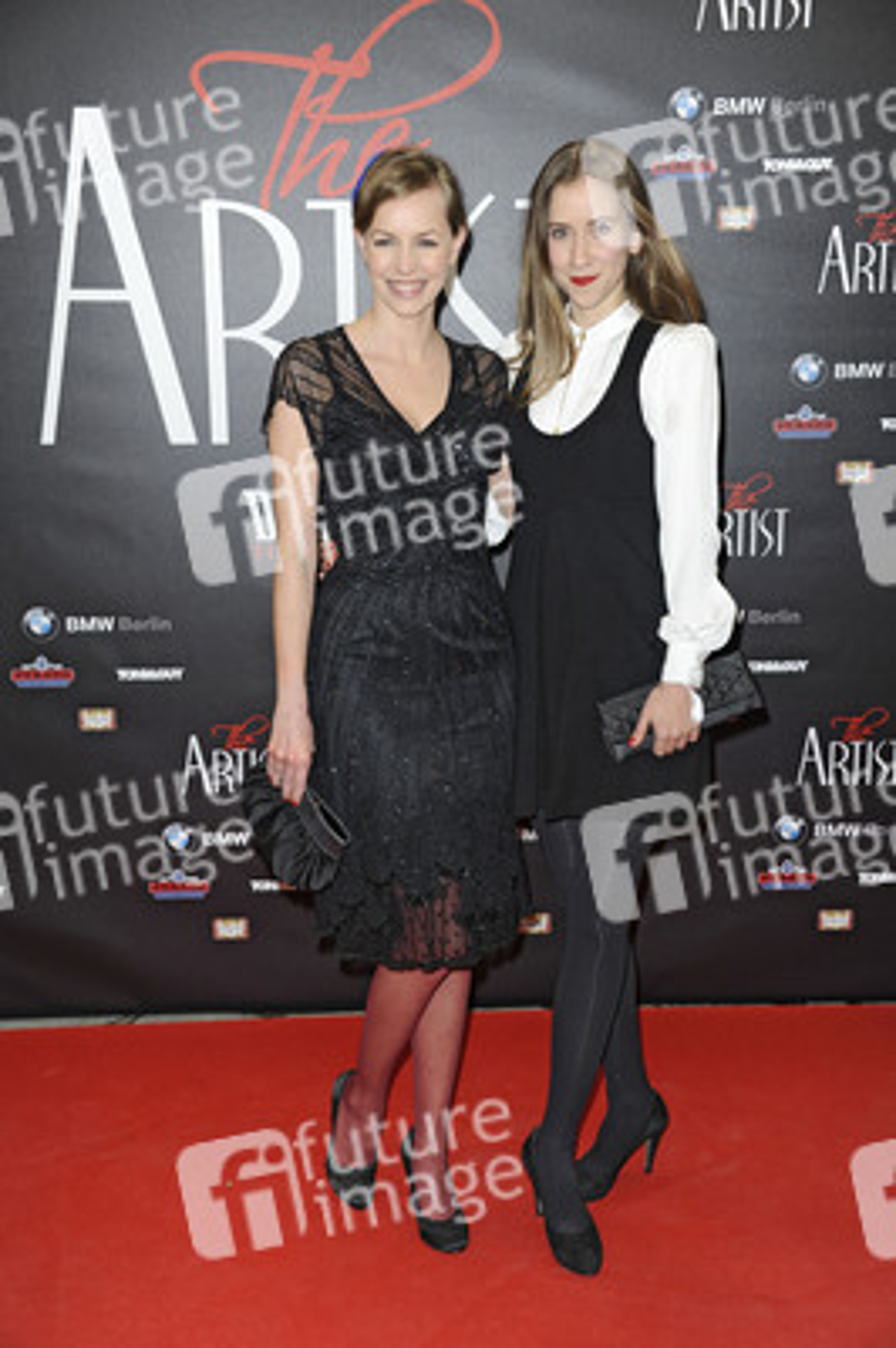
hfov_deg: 28.0
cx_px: 448
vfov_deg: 41.1
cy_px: 674
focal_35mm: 48
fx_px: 1795
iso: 500
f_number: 5.6
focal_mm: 48
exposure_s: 1/100
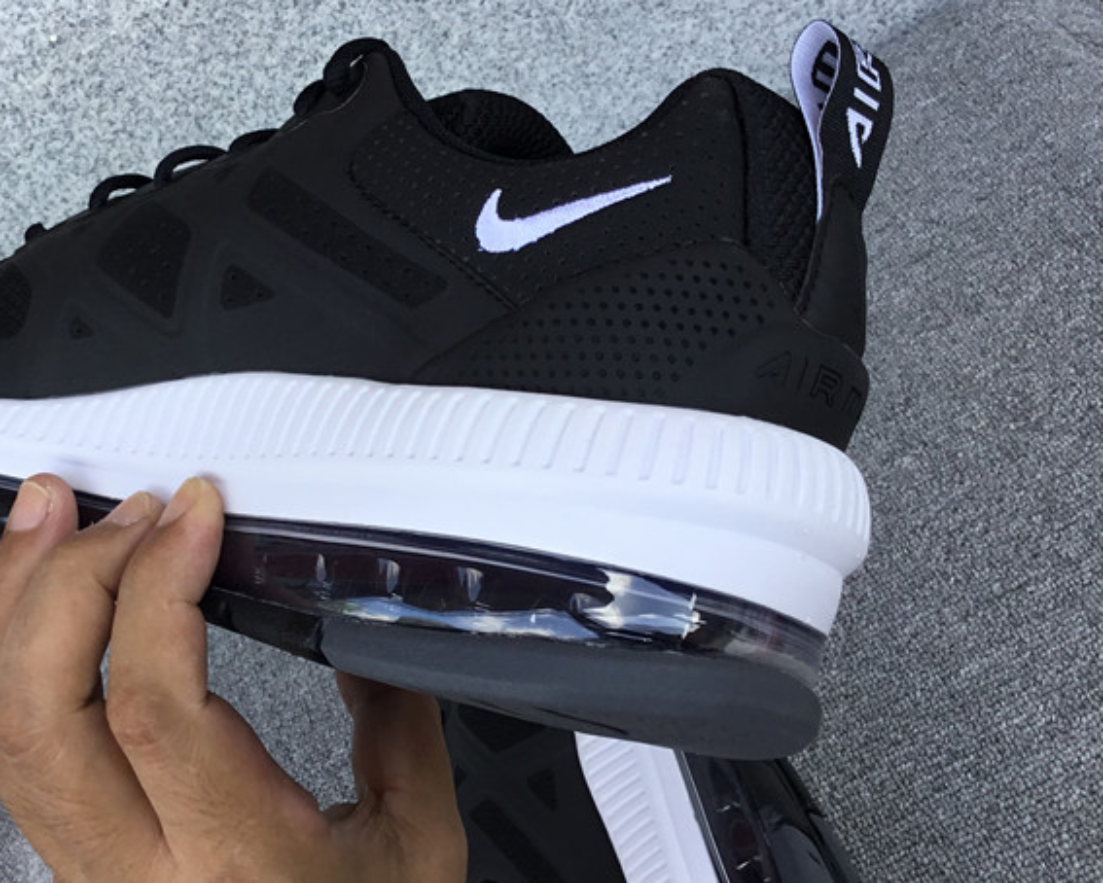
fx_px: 1567
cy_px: 351
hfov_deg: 38.1
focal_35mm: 48
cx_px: 329
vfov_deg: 31.4
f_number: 2.4
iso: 25
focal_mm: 3.3
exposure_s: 1/159
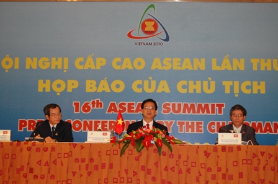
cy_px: 92
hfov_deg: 24.7
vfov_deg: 16.5
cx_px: 139
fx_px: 636
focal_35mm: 82
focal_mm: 55
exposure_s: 1/60
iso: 1400
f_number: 5.6
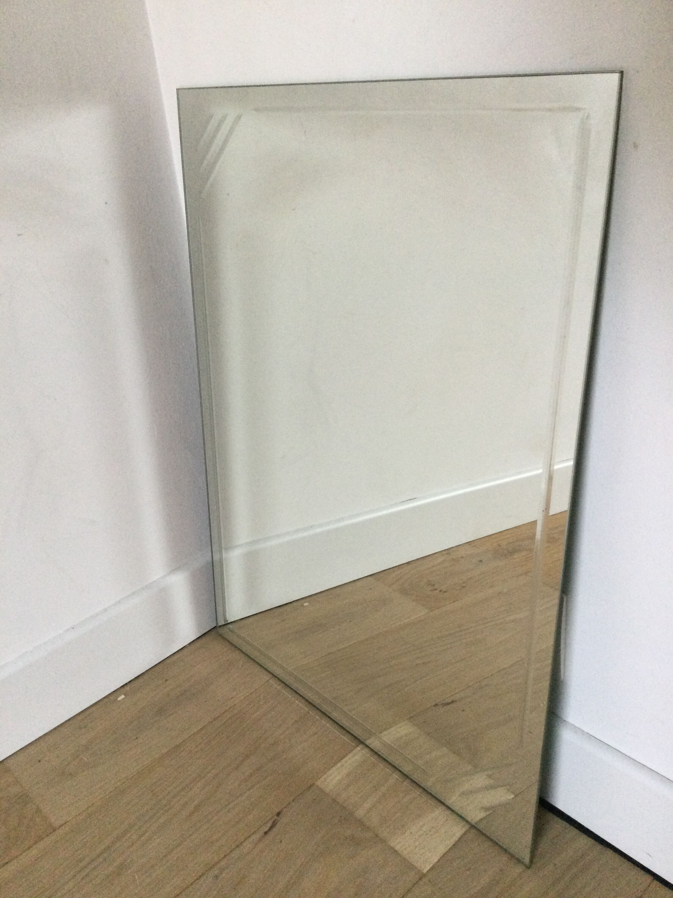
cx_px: 336
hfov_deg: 45.4
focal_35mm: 31
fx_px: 804
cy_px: 449
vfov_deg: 58.4
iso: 200
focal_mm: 3.3
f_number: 2.4
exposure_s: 1/33
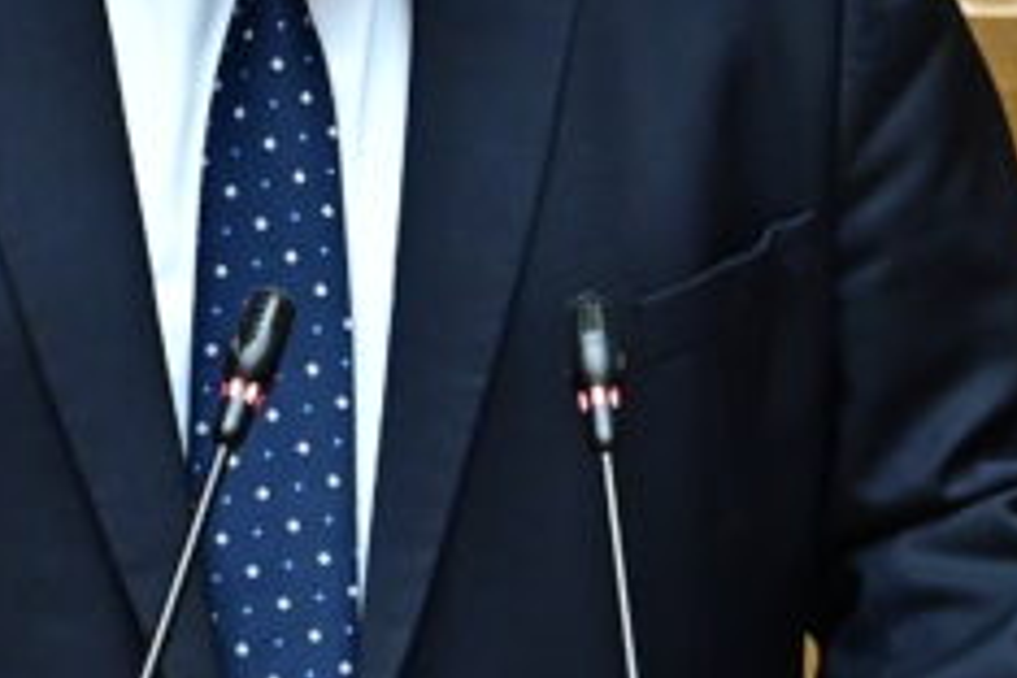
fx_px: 27852
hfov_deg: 2.1
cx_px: 439
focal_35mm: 986
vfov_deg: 1.4
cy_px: 230
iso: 1600
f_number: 4
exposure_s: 1/500
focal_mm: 200
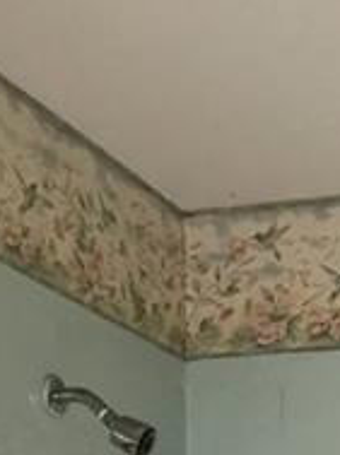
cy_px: 881
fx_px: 1498
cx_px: 528
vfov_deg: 14.6
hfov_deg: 12.3
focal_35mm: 114
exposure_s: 1/16
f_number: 1.8
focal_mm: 3.99
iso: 40
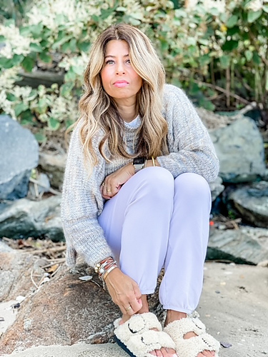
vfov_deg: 30.3
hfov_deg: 22.9
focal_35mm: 64
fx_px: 661
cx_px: 134
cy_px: 178
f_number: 2.2
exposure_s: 1/120
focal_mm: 7.5
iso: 20
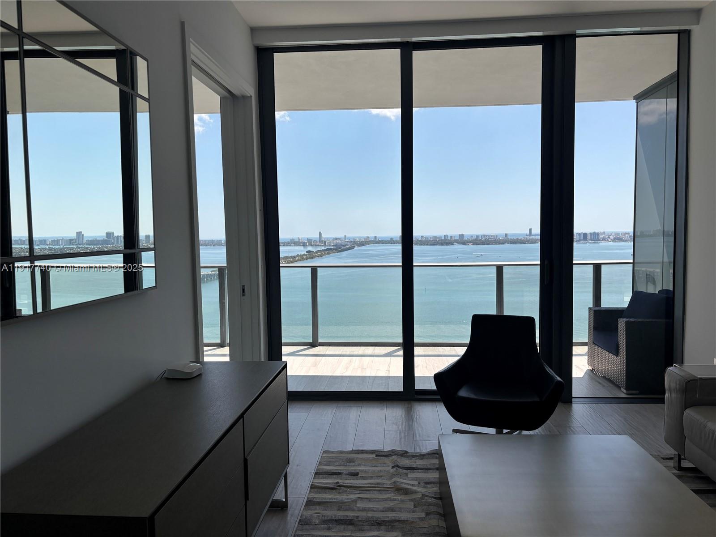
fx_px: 538
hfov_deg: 67.3
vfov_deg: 53.1
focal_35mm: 26
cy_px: 268
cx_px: 358
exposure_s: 1/2857
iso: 50
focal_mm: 5.96
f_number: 1.6
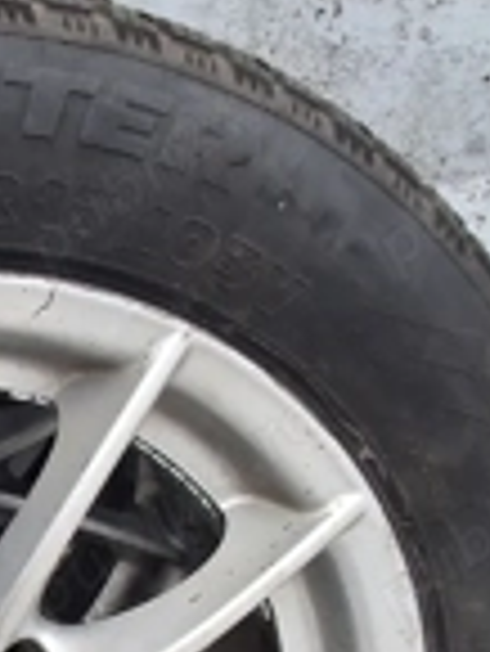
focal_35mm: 44
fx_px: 829
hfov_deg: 28.9
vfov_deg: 40.3
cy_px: 562
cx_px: -85
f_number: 2.2
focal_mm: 1.64
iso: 50
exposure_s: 1/100
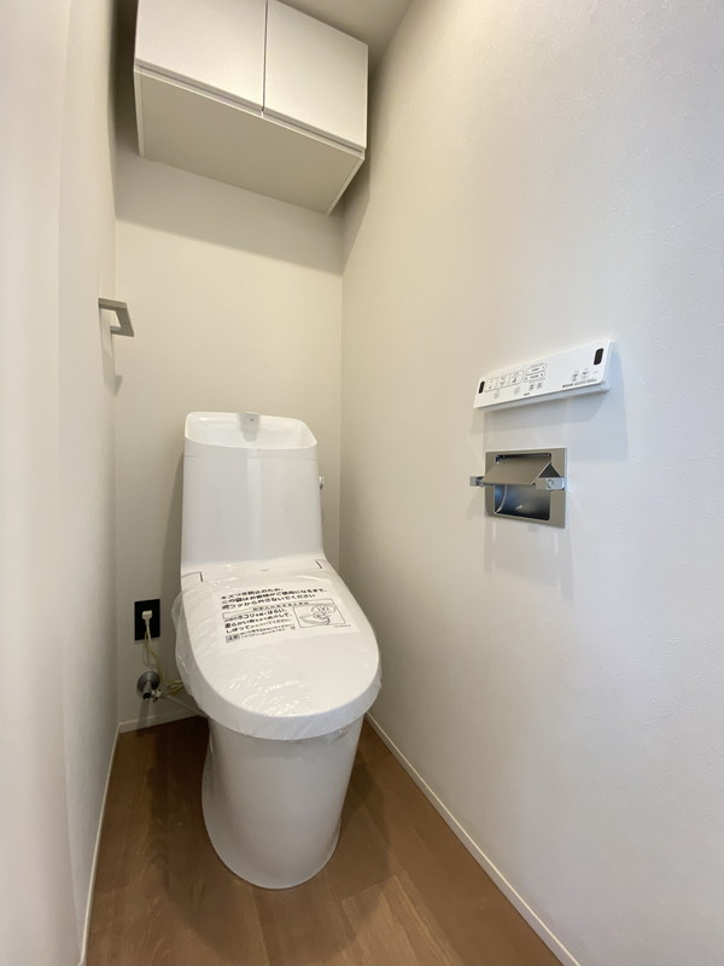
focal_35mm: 13
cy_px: 483
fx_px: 363
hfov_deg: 89.9
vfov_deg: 106.2
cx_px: 362
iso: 160
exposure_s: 1/50
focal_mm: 1.54
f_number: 2.4
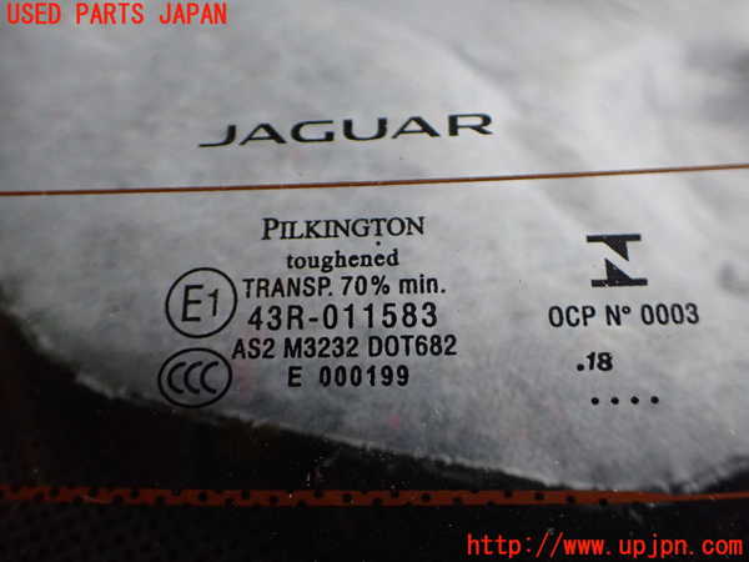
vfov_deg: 46.8
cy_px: 281
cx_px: 374
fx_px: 649
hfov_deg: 60.0
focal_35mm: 30
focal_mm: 5.4
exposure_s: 1/125
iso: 320
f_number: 2.3
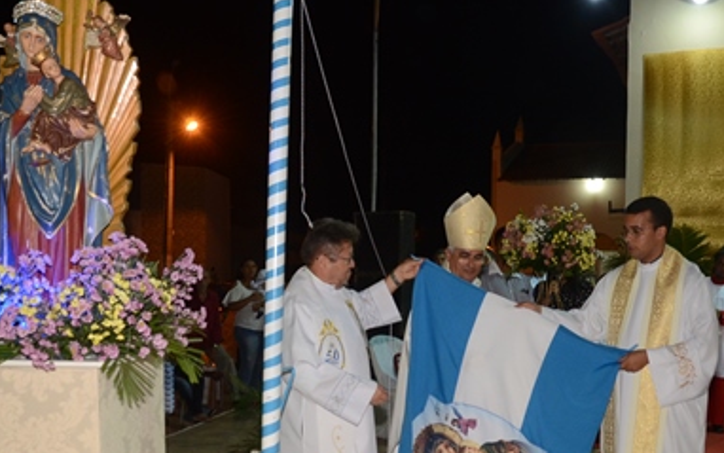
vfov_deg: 27.4
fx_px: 908
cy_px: 368
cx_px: 345
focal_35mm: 46
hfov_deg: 43.5
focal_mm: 18
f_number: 4
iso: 1000
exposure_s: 1/60
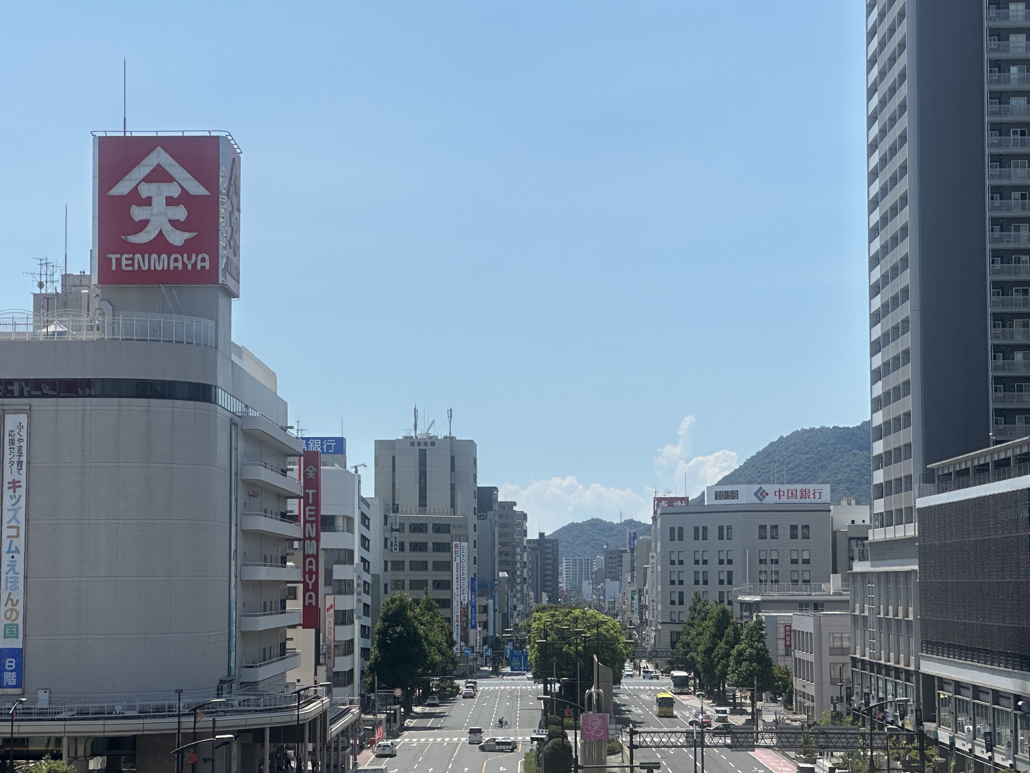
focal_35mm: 83
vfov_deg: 17.8
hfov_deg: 23.6
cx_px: 528
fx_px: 2470
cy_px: 395
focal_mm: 9
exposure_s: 1/1248
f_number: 2.8
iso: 32
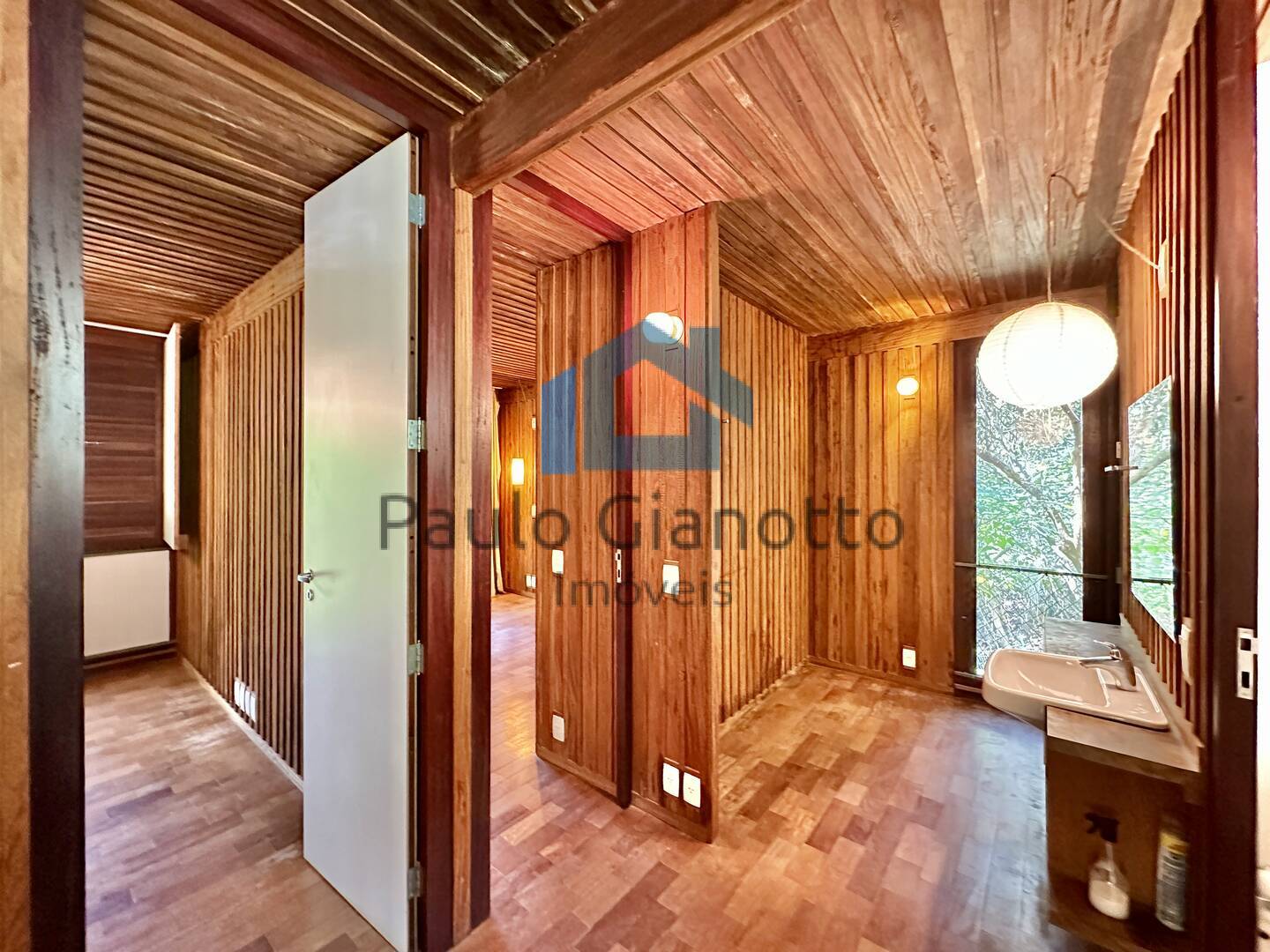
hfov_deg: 102.1
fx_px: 514
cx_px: 635
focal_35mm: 14
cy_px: 476
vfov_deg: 85.7
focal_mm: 2.22
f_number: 2.2
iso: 1250
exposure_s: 1/60
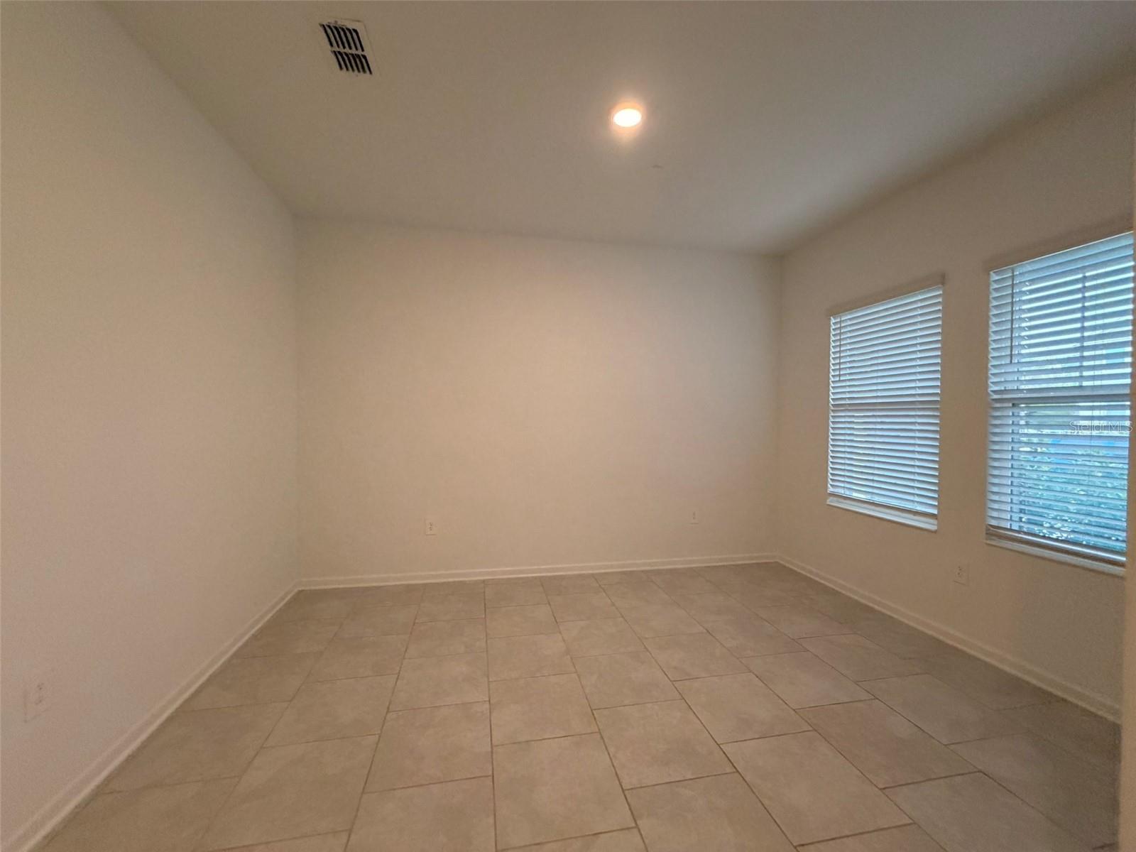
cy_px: 426
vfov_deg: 85.7
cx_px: 568
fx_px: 459
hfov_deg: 102.1
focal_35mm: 14
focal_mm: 2.22
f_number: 2.2
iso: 320
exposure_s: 1/120
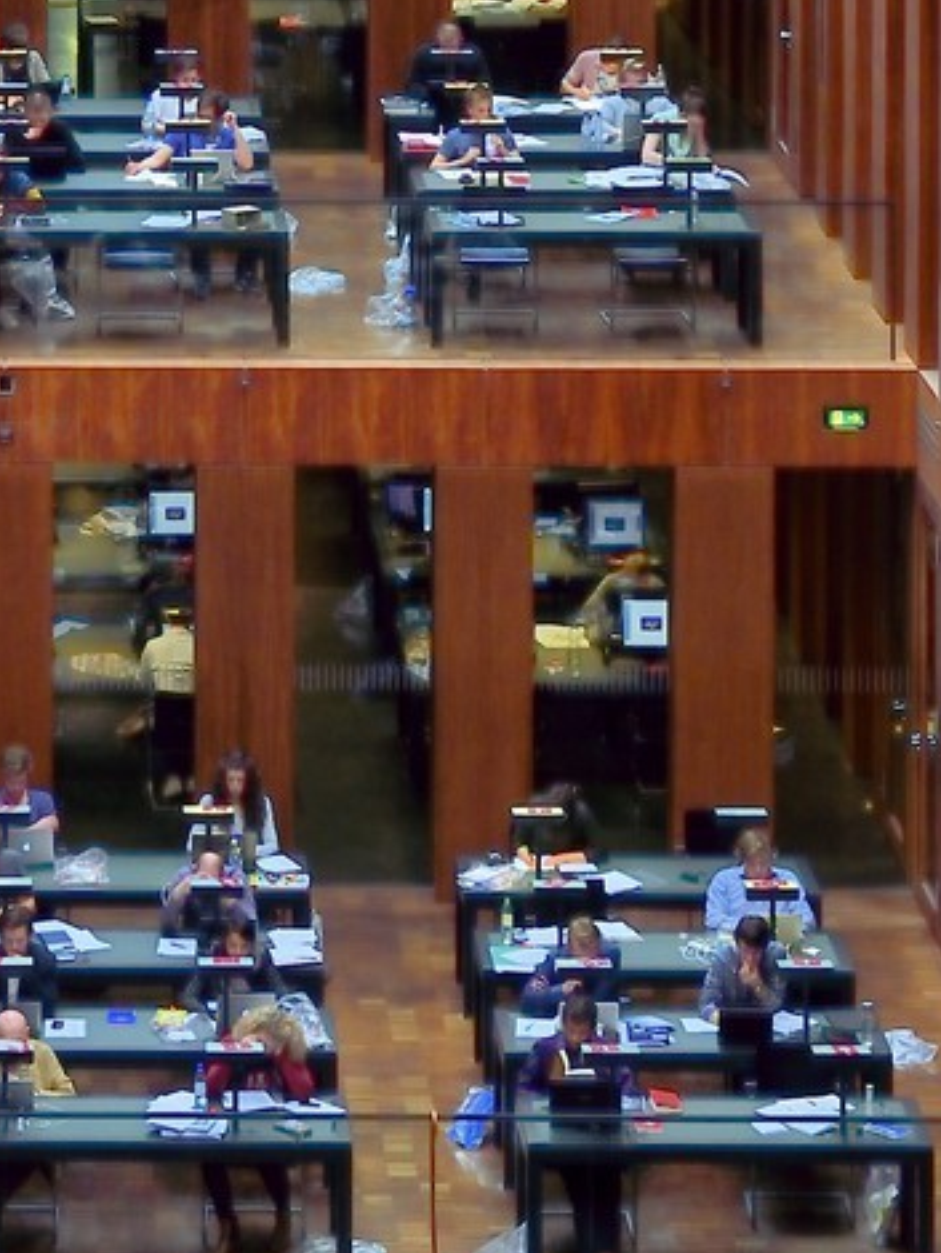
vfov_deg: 11.0
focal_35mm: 170
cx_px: -21
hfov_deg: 8.7
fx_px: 6156
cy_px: -797
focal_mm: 52
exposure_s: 1/50
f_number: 11
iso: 1600
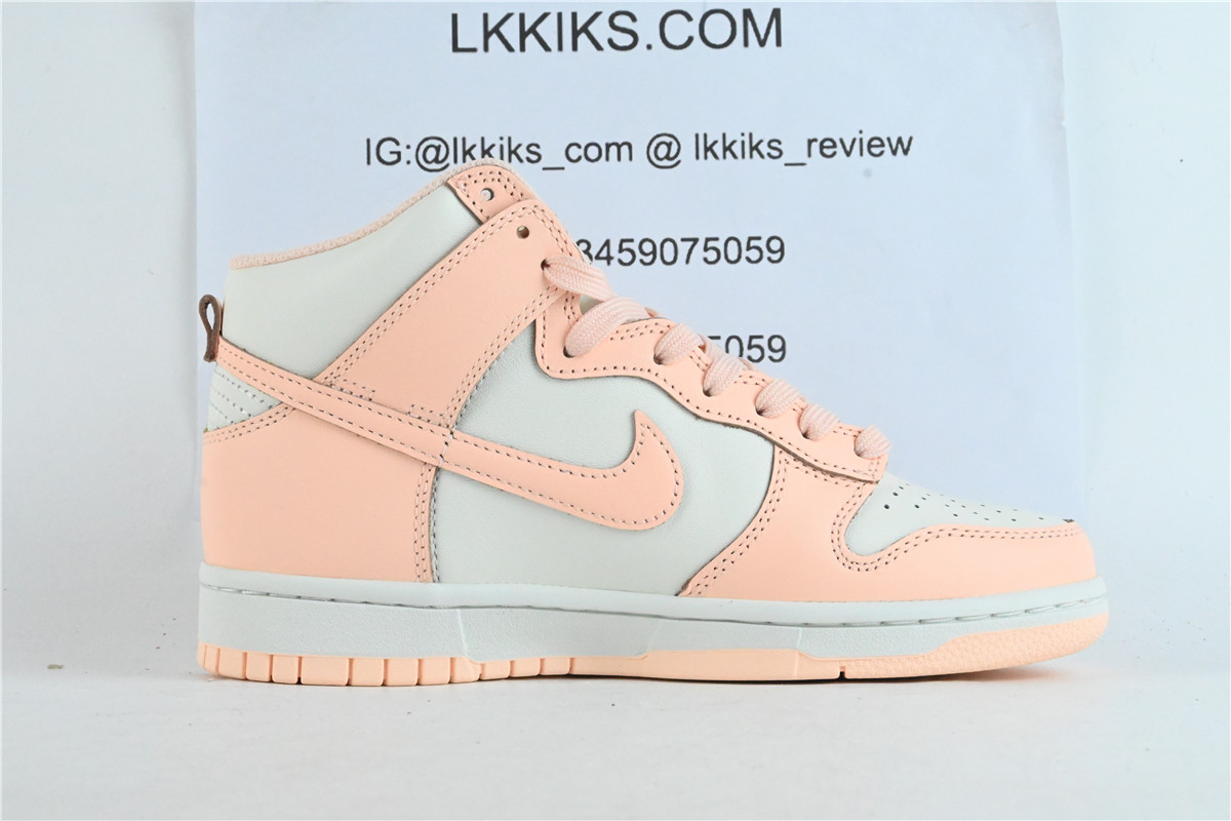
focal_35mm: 60
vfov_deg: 22.6
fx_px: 2052
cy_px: 410
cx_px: 616
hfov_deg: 33.4
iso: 6400
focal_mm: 40
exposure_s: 1/250
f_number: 14
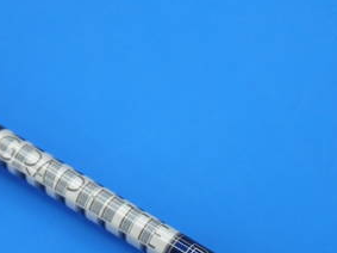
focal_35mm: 113
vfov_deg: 12.8
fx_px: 1100
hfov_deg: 17.4
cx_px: 218
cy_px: 282
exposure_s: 1/60
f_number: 4.6
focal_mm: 25
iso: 160
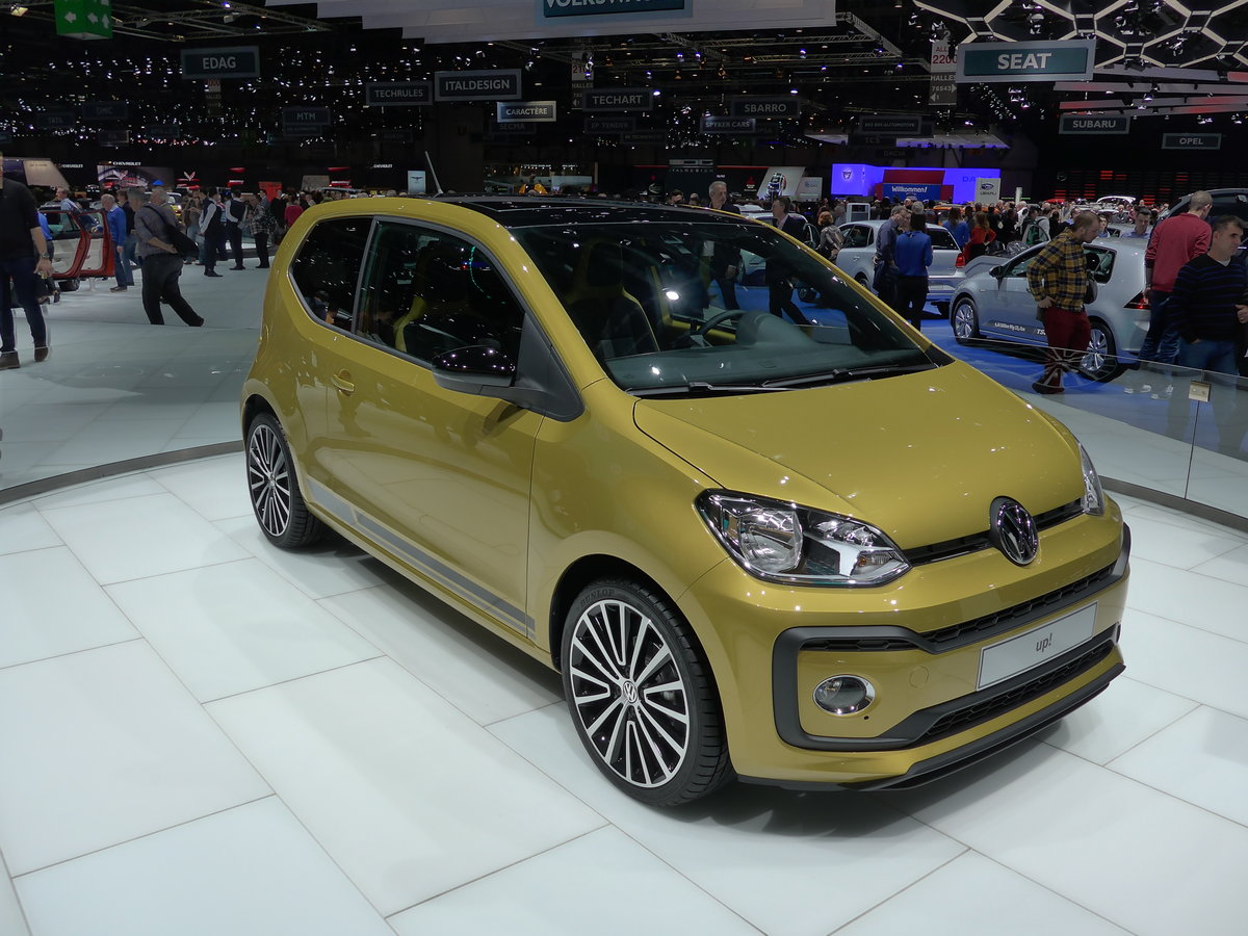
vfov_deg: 48.2
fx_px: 1046
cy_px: 468
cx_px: 624
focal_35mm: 29
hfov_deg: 61.7
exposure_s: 1/800
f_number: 2.8
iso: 160
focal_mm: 6
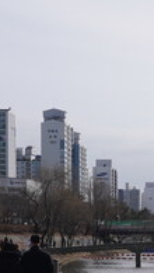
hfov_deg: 9.8
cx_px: 293
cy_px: 284
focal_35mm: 116
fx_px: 840
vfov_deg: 17.9
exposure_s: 1/500
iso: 100
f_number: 8
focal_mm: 16
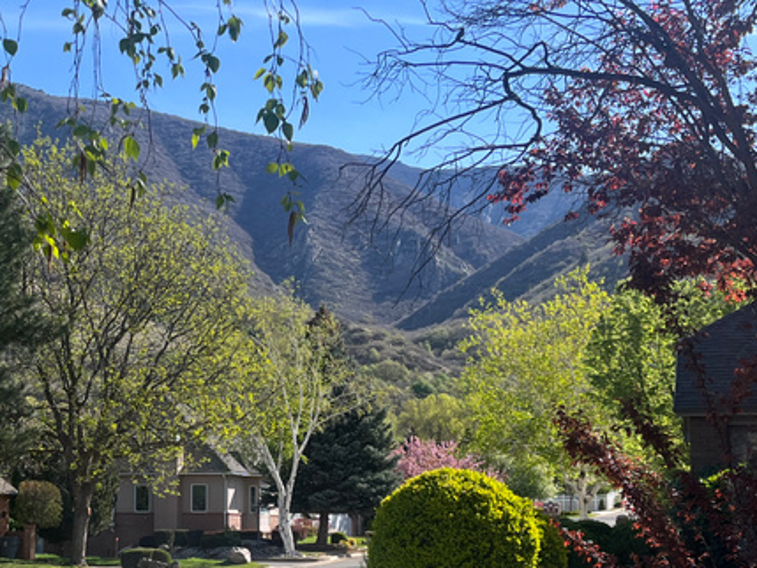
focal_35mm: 62
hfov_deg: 30.6
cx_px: 182
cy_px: 432
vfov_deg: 23.4
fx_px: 1356
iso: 50
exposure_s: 1/2463
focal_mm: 5.1
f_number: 1.6
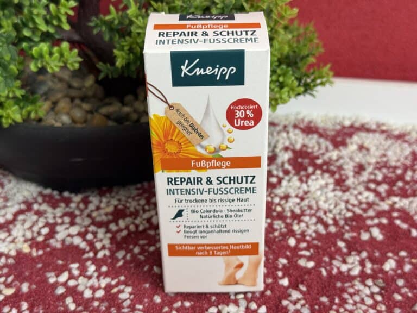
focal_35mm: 48
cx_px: 208
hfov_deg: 39.7
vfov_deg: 30.3
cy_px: 156
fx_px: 578
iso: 80
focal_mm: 6.76
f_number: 1.78
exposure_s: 1/100
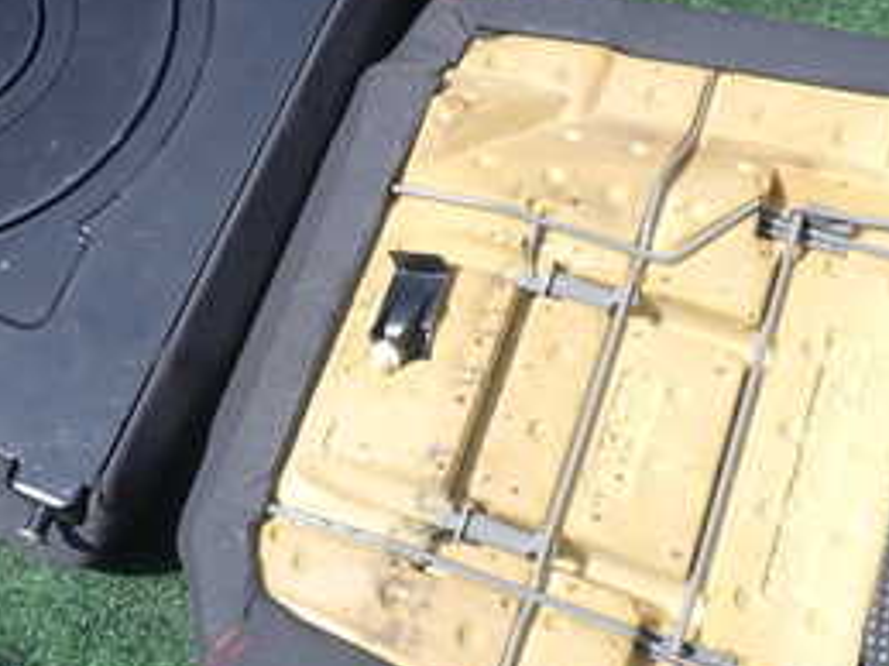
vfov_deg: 25.2
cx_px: 285
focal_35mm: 58
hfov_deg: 32.9
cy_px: 282
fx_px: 1489
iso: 100
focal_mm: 4.5
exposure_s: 1/160
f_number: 8
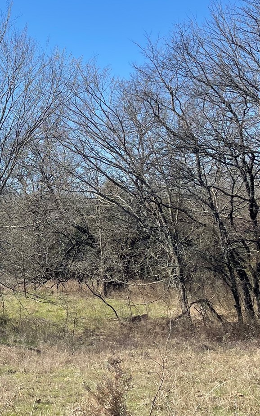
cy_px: 148
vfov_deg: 36.6
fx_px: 624
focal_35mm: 55
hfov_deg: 21.7
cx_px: -58
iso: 32
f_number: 1.6
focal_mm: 5.1
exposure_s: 1/2660
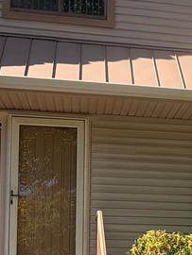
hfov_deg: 25.9
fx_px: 413
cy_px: 249
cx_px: 140
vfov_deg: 31.9
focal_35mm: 56
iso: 40
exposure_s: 1/669
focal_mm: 2.22
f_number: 2.2
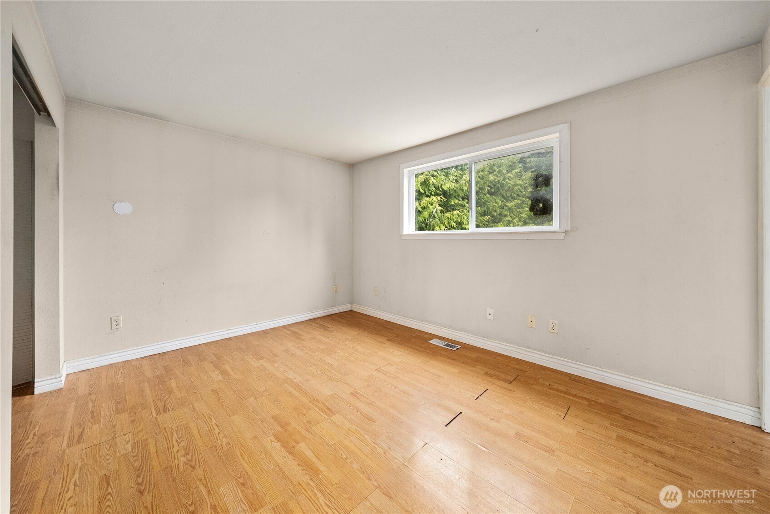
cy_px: 257
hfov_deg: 112.6
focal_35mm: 12
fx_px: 257
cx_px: 385
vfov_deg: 90.1
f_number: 7.1
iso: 1000
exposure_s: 1/3
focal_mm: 12
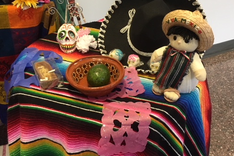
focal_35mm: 39
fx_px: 253
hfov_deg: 49.4
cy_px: 65
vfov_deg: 34.1
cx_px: 131
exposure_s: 1/30
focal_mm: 4.15
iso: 125
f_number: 2.2
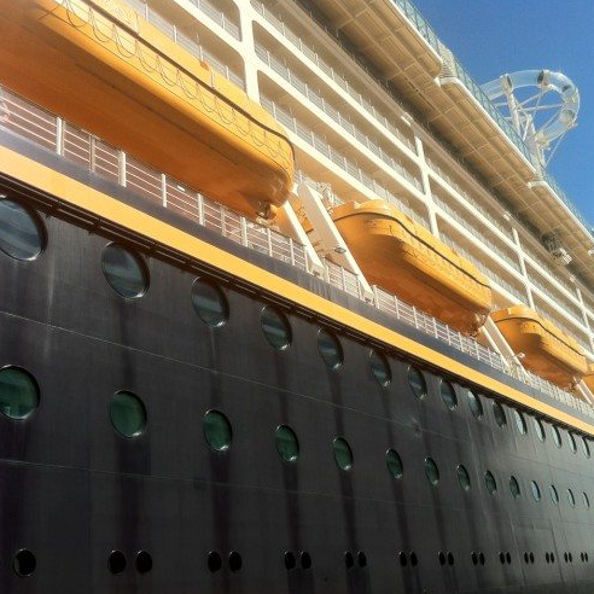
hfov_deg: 39.8
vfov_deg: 40.0
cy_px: 299
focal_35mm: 42
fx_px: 815
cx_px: 372
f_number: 2.8
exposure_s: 1/1371
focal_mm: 3.85
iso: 80
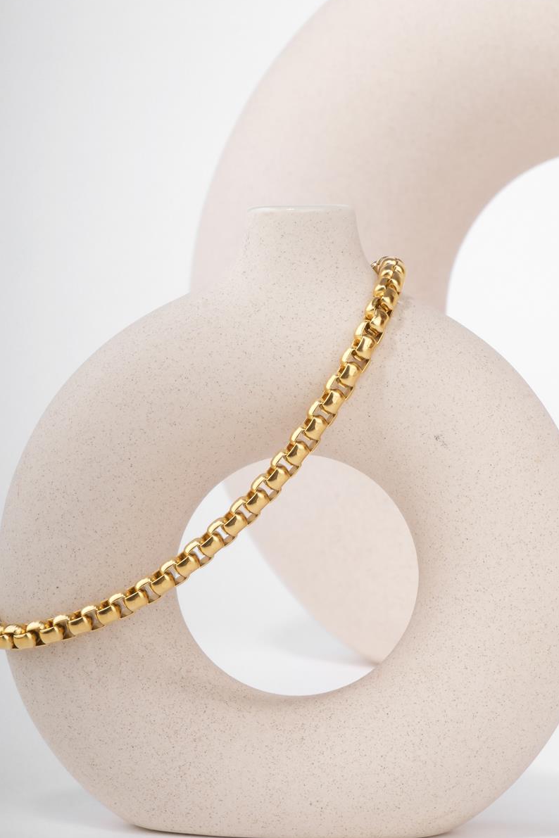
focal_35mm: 110
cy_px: 474
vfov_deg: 18.6
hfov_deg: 12.5
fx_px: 2562
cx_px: 292
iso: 400
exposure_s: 1/200
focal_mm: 60.8
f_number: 22
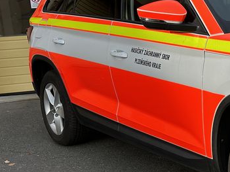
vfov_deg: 21.0
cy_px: 103
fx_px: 465
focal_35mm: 70
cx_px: 278
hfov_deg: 25.0
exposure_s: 1/1374
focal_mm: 6.86
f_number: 1.78
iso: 80
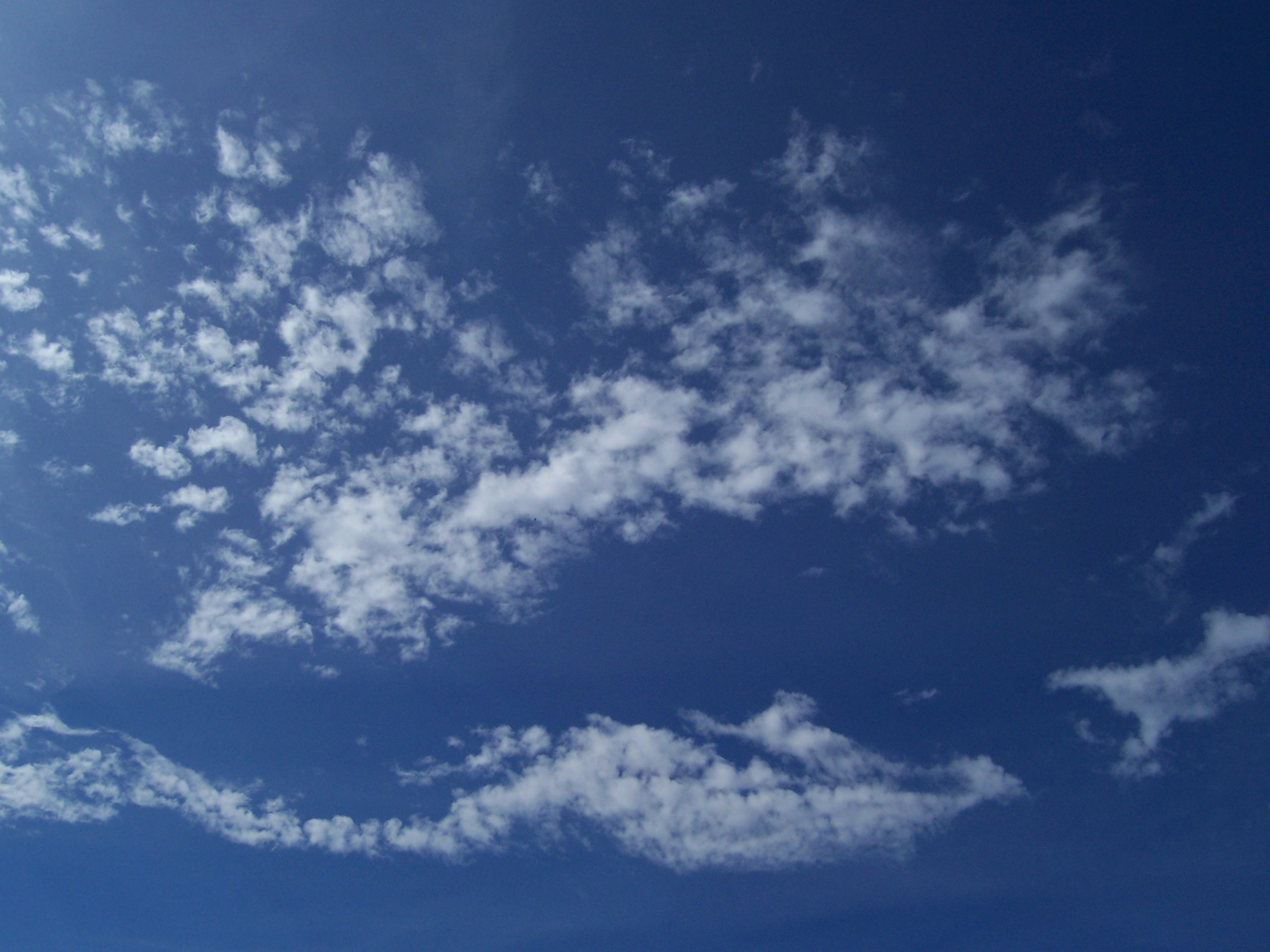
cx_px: 635
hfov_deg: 54.0
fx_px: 1247
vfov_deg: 41.8
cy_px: 476
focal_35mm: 34
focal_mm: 5.6
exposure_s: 1/1500
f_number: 5.6
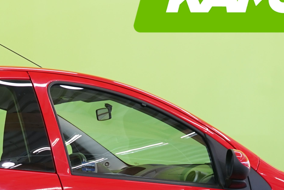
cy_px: 229
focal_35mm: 131
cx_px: 20
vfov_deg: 10.3
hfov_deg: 15.4
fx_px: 1033
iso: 500
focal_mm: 41
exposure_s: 1/40
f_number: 5.6
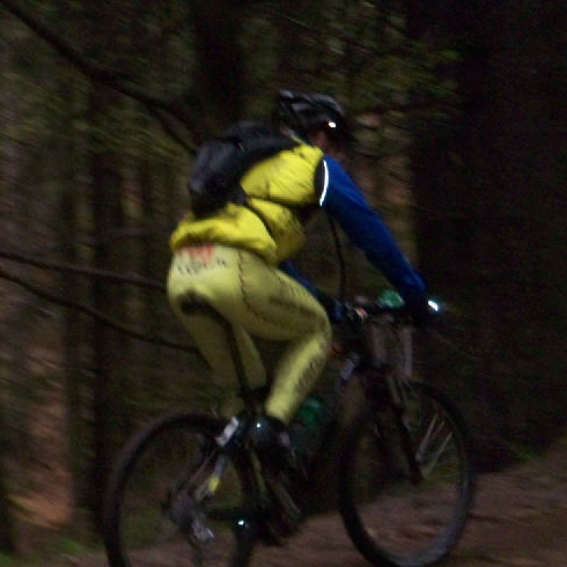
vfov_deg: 10.3
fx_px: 3132
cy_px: 301
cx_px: 169
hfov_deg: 10.3
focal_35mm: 169
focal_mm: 19.2
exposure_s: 1/125
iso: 400
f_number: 4.4
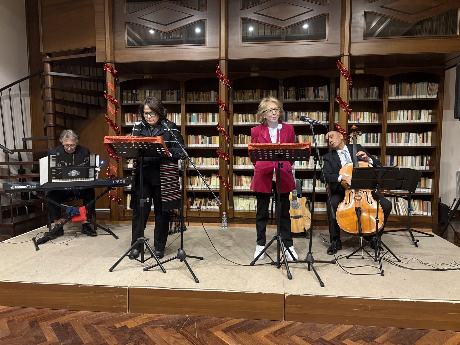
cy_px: 172
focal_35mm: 26
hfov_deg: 67.3
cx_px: 230
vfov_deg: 53.1
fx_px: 346
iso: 500
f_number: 1.6
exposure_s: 1/50
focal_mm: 5.96
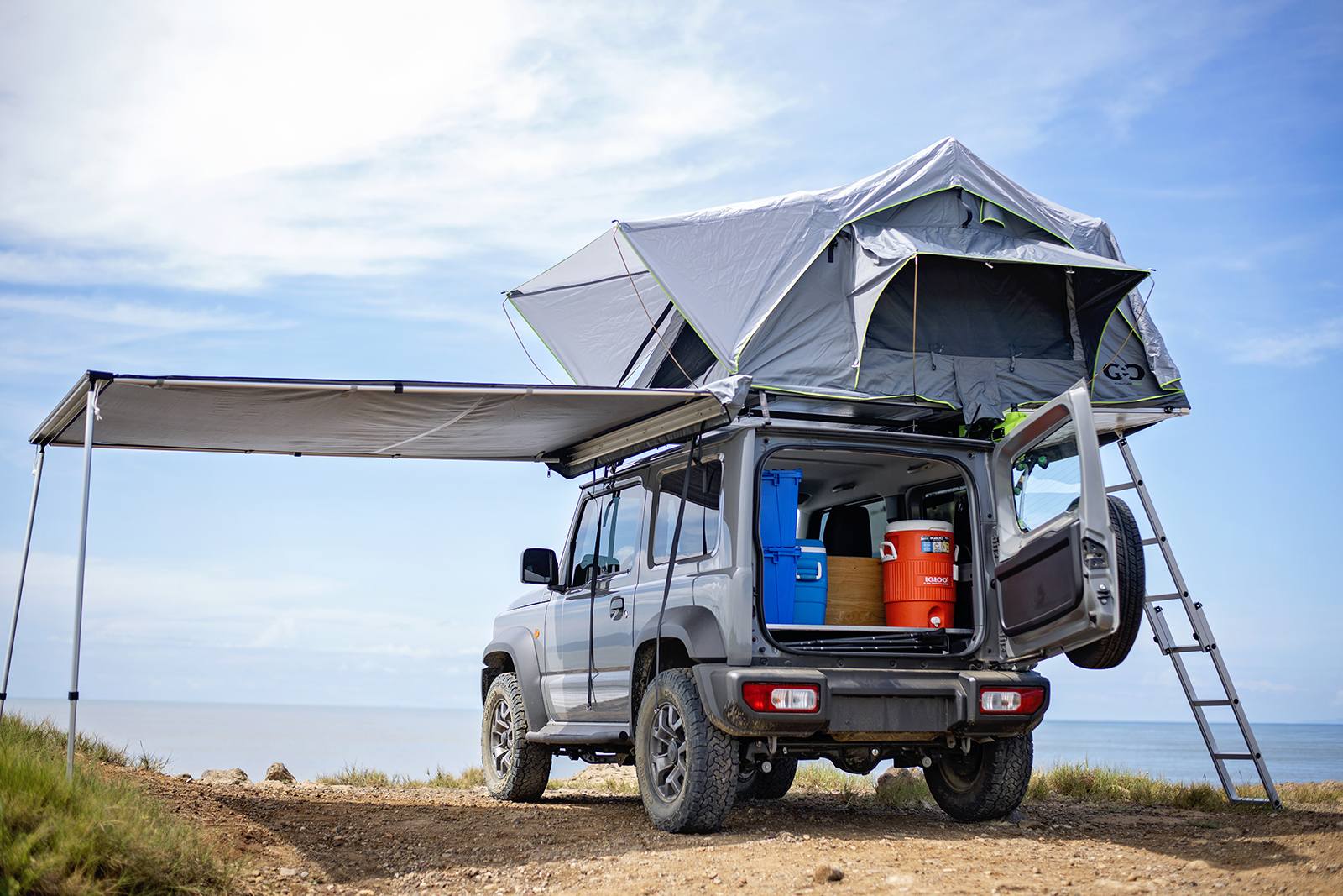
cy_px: 448
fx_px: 1865
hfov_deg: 39.6
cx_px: 672
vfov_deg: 27.0
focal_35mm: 50
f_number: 2.5
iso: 125
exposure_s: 1/1250
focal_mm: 50
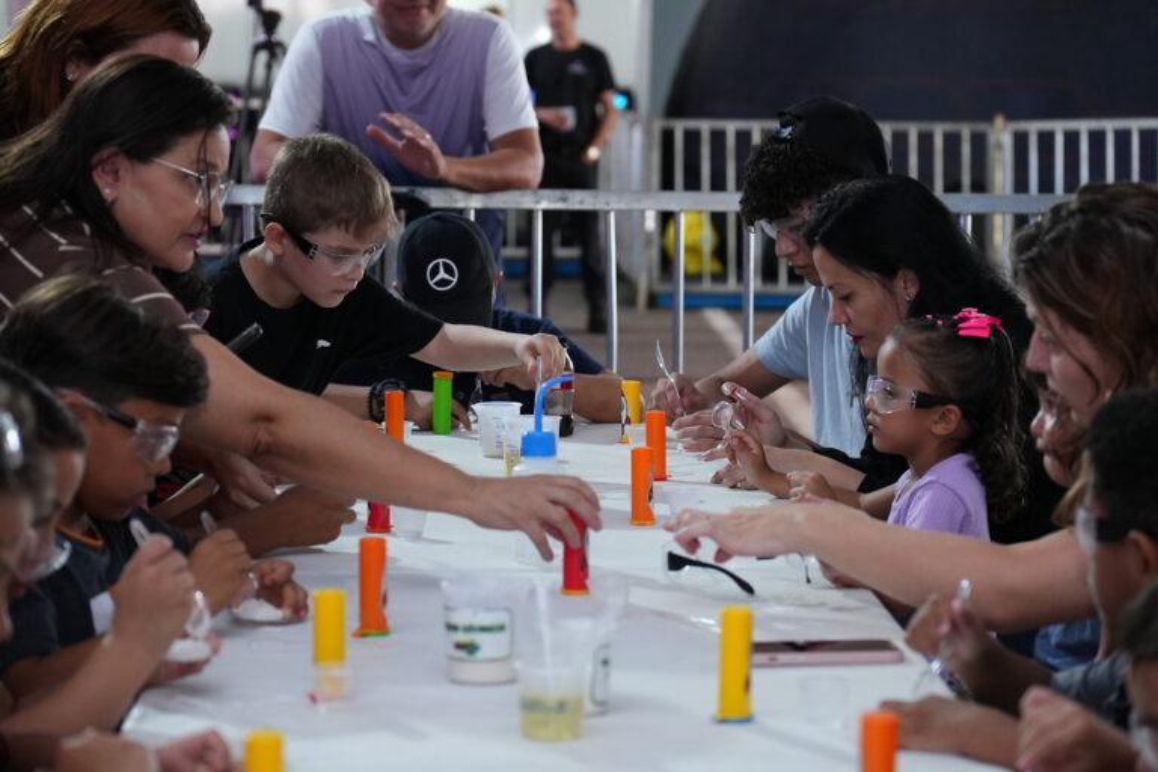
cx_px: 579
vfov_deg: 13.0
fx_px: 3377
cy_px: 386
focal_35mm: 105
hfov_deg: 19.5
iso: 2500
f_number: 3.5
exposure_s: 1/160
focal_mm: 70
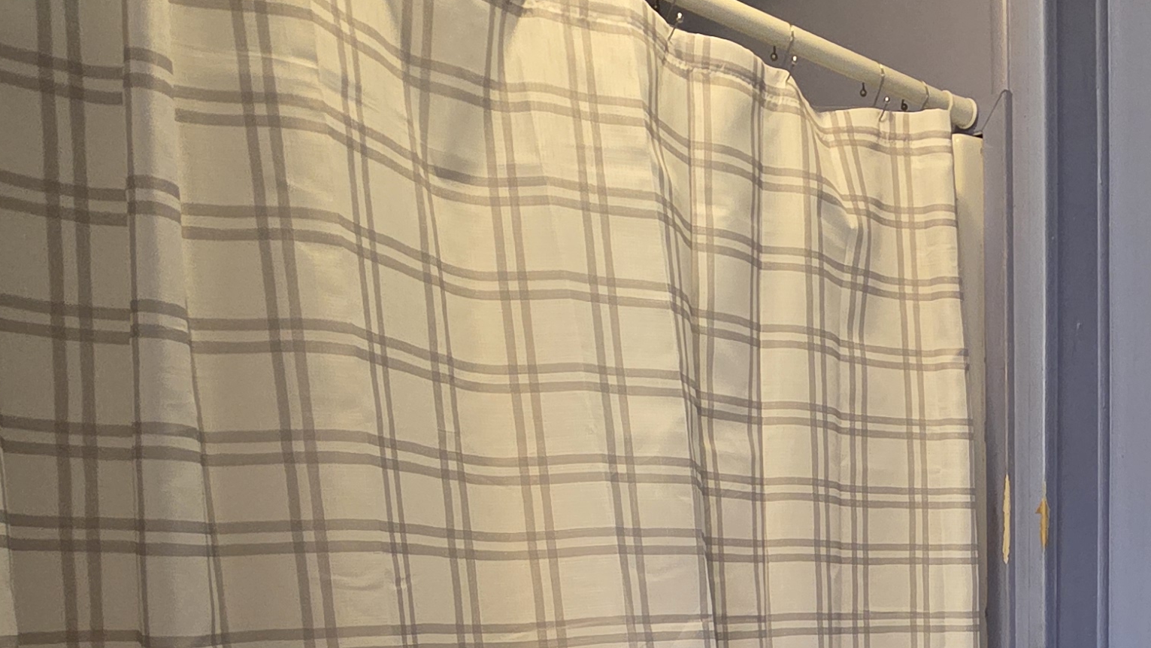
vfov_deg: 28.9
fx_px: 1129
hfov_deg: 49.9
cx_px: 965
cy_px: 715
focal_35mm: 37
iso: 640
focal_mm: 2.2
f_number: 1.9
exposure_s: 1/60
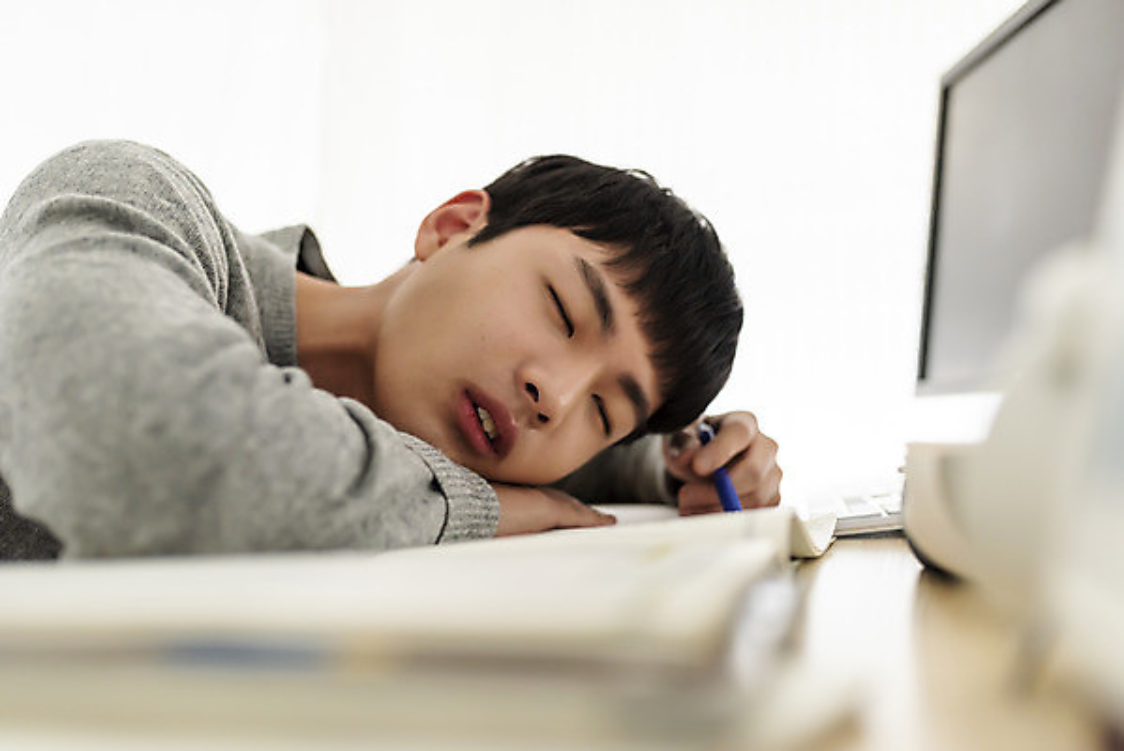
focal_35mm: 35
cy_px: 376
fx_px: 1093
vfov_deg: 37.9
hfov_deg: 54.4
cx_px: 562
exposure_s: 1/125
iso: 640
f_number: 2
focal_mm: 35
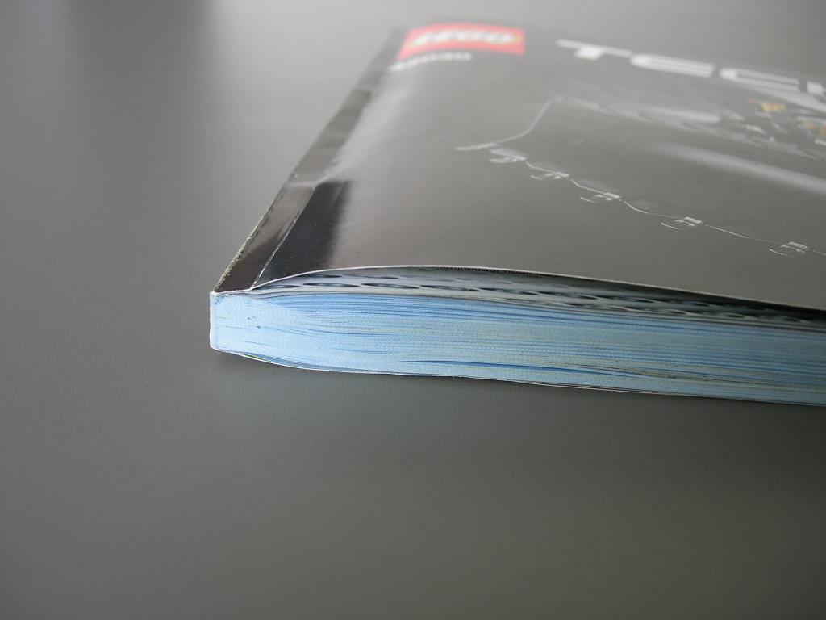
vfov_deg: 37.7
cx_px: 413
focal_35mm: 38
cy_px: 310
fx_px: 907
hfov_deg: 49.0
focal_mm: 7.8
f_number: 2.8
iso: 64
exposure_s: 1/21.7
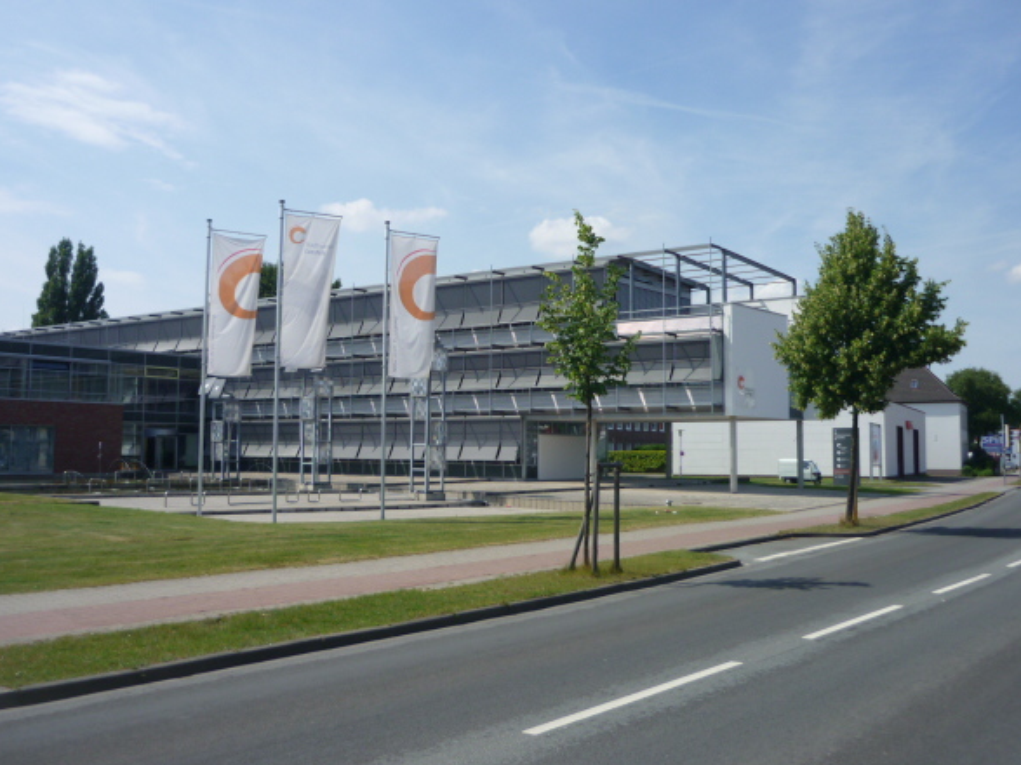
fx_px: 1062
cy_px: 362
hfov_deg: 51.4
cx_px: 496
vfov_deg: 39.6
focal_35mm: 36
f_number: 8
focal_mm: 5.5
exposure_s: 1/200
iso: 80
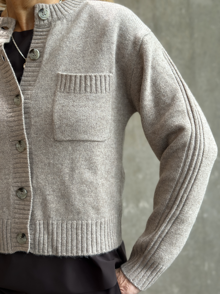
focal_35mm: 48
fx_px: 407
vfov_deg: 39.7
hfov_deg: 30.3
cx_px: 110
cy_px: 147
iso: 125
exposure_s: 1/100
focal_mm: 6.86
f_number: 1.78
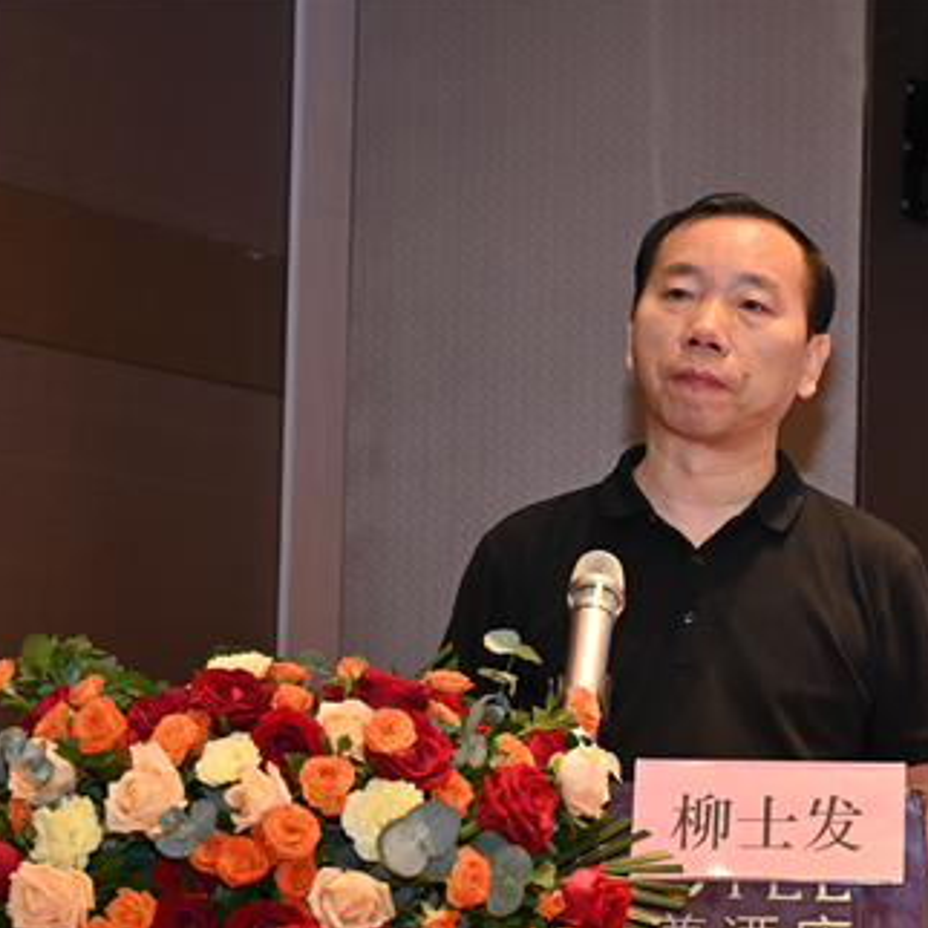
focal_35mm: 111
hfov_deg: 15.6
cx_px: 657
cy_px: 565
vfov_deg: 15.7
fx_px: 3367
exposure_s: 1/100
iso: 800
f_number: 6.3
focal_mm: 70
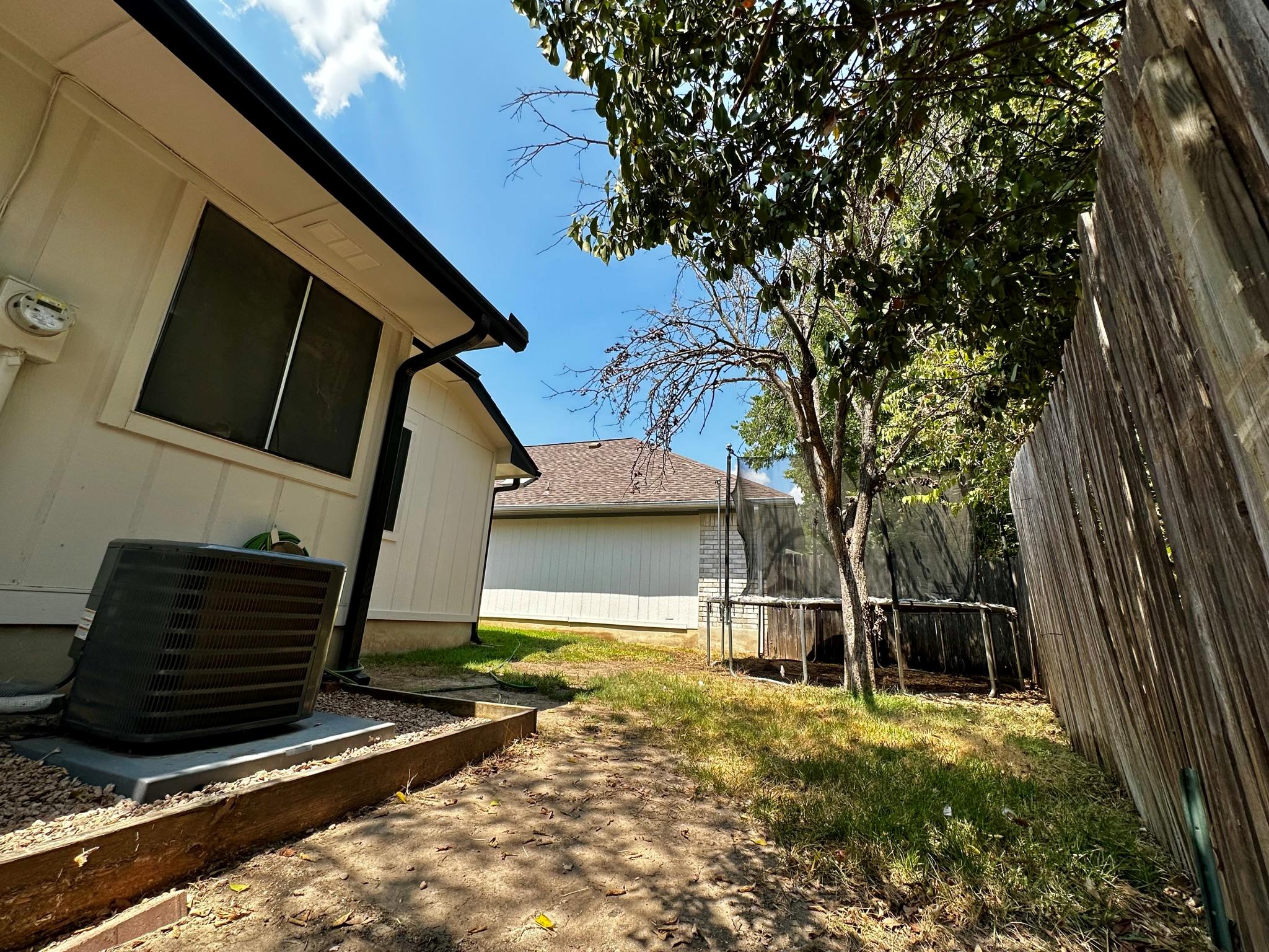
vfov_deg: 85.7
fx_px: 513
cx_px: 634
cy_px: 476
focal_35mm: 14
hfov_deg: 102.1
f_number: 2.2
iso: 40
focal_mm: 2.22
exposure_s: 1/1208
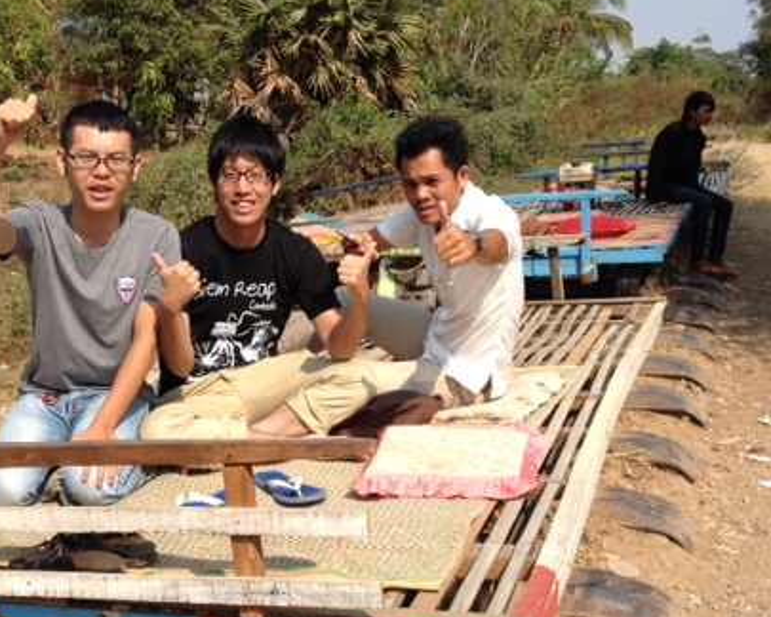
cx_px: 316
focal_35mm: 54
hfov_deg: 34.7
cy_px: 366
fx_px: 1232
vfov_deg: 28.0
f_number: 2.4
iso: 50
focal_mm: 4.28
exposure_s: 1/1534
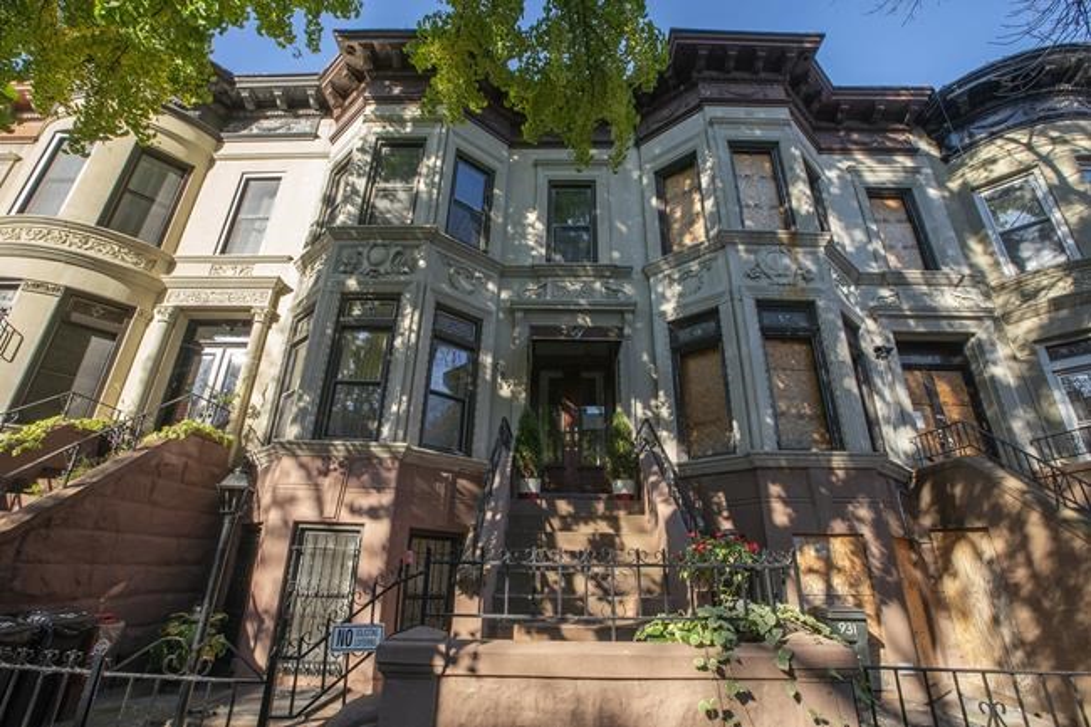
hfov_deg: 96.8
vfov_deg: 73.7
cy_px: 364
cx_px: 546
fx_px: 485
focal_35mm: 16
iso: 1600
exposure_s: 1/125
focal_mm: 16
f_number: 18
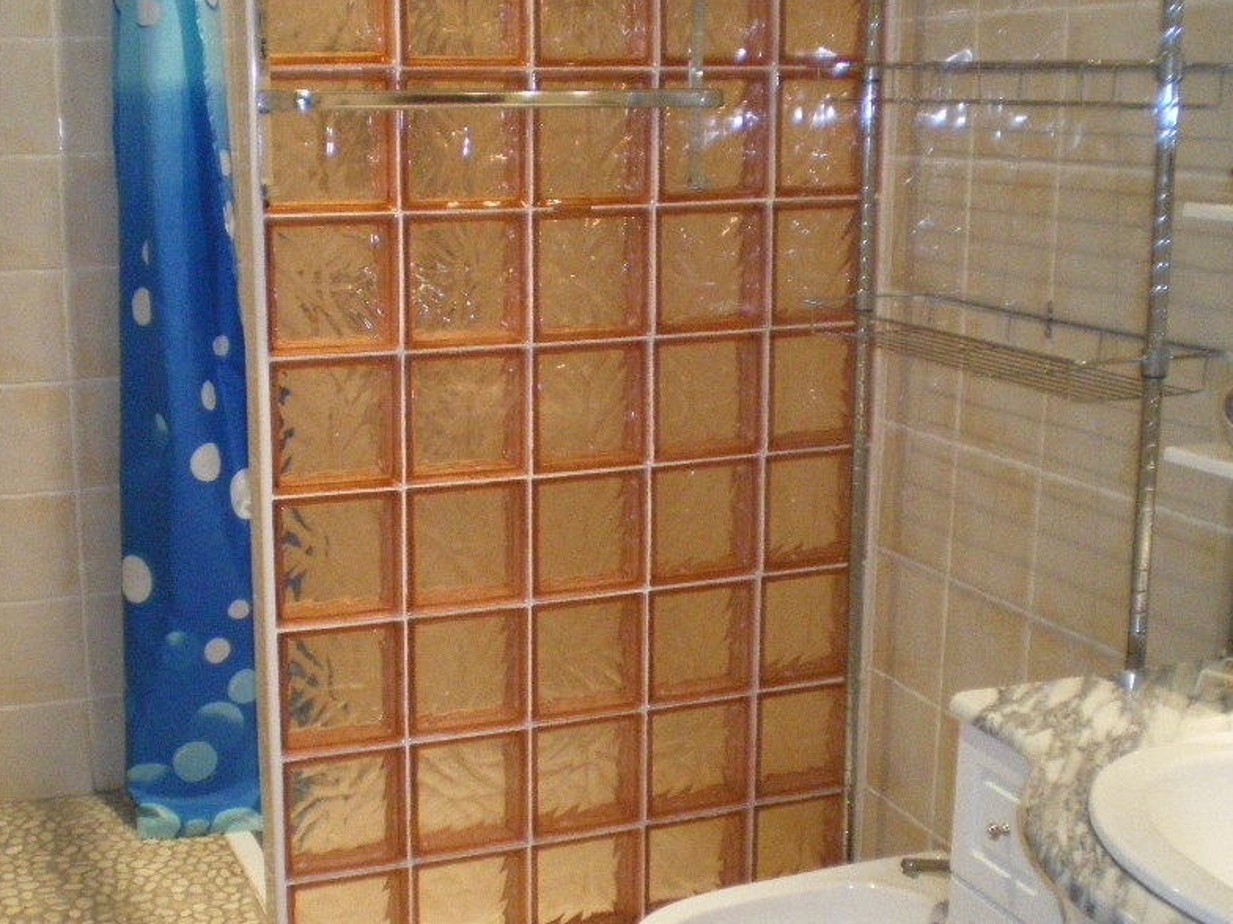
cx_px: 506
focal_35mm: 47
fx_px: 1674
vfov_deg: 30.8
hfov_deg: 40.3
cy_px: 523
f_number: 3.1
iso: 800
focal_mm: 6.3
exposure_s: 1/50
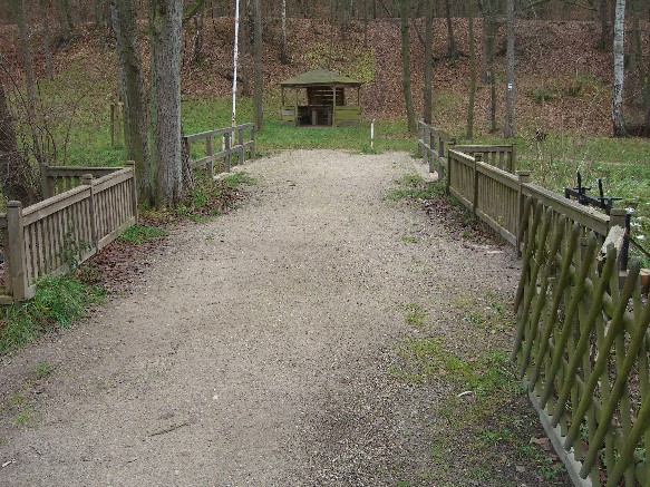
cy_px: 244
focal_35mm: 38
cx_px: 325
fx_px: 713
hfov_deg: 49.0
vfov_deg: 37.7
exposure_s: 1/100
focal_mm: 7.9
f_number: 2.8
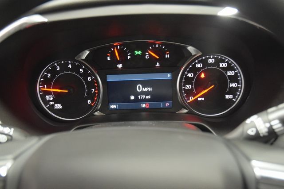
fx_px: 320
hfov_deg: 47.9
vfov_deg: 33.0
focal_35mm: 40
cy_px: 94
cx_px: 142
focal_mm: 27
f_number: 3.8
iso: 3200
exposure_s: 1/25
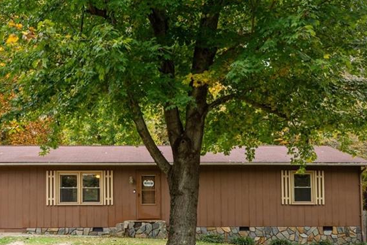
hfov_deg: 48.1
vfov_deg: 32.9
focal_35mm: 40
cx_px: 144
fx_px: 408
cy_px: 176
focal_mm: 22
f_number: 7.1
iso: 200
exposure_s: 1/100
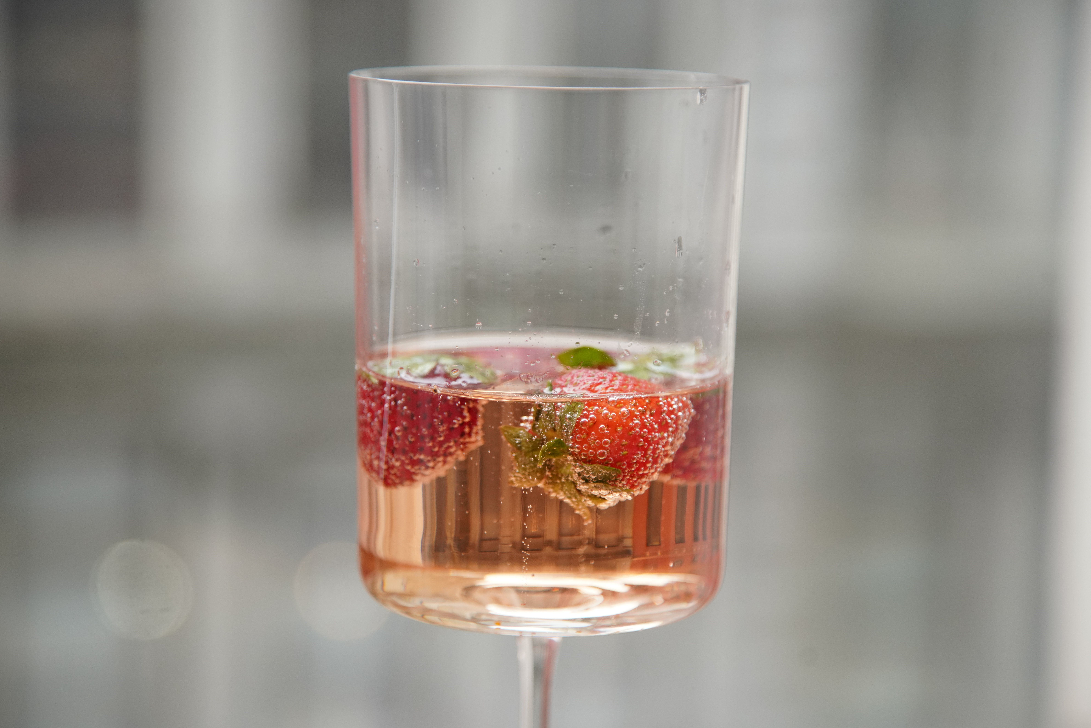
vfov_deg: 13.0
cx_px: 546
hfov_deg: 19.5
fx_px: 3182
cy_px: 364
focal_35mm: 105
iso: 1250
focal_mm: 105
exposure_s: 1/125
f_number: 4
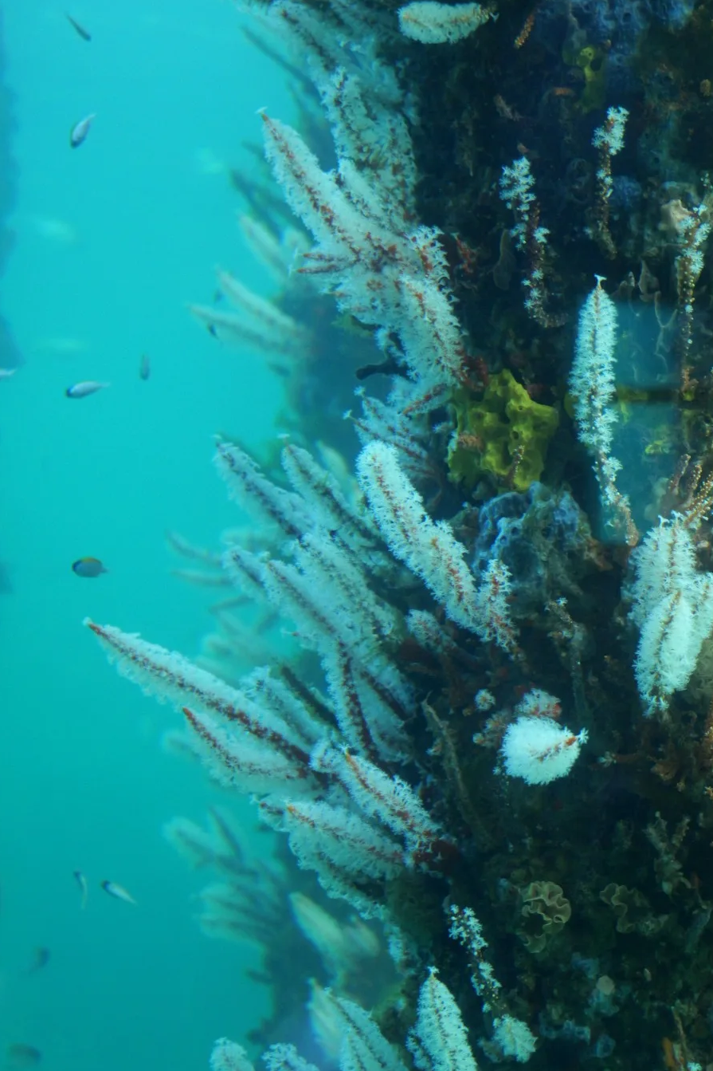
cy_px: 569
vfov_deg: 26.6
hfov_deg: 17.9
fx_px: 2258
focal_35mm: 76
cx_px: 419
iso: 3200
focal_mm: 63
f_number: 5.3
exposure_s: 1/80
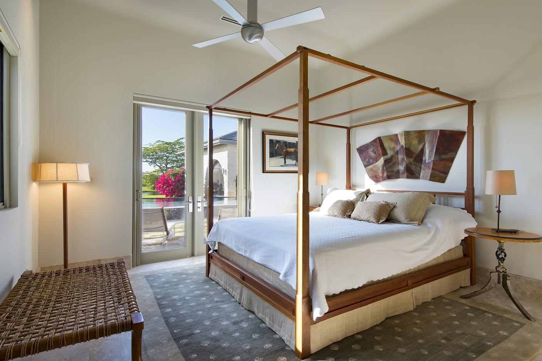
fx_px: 241
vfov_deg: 73.7
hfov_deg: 96.7
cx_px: 274
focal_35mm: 16
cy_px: 192
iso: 100
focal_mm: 15
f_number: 10
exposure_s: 1/60
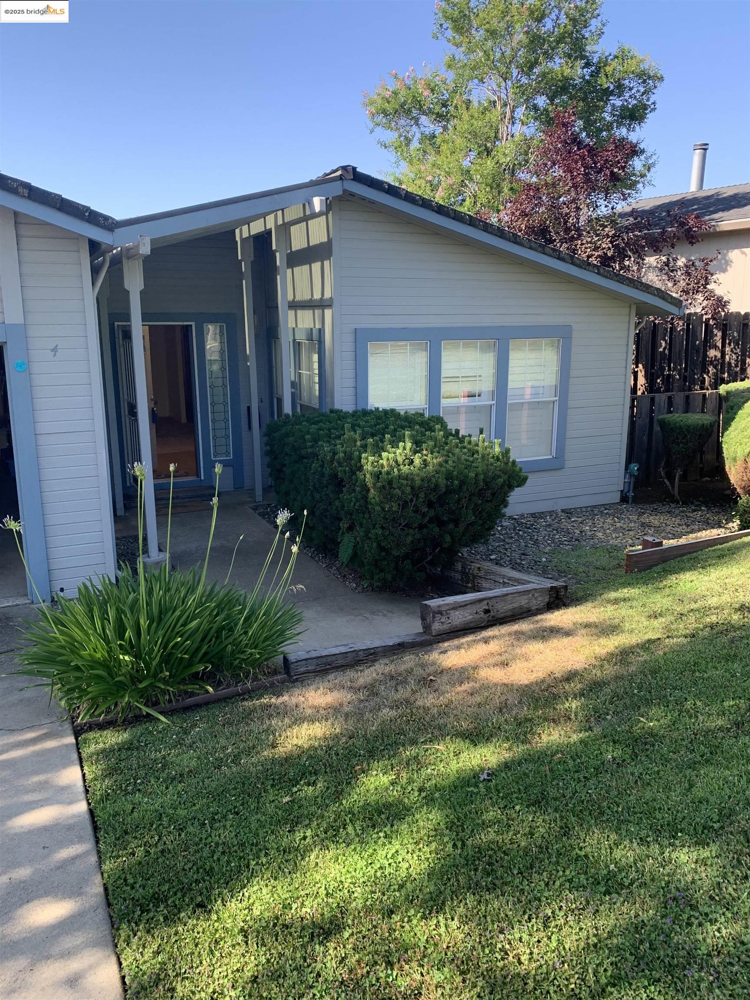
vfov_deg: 67.3
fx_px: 751
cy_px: 500
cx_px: 375
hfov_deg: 53.1
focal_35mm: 26
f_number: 1.8
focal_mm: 4.25
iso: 25
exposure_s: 1/381
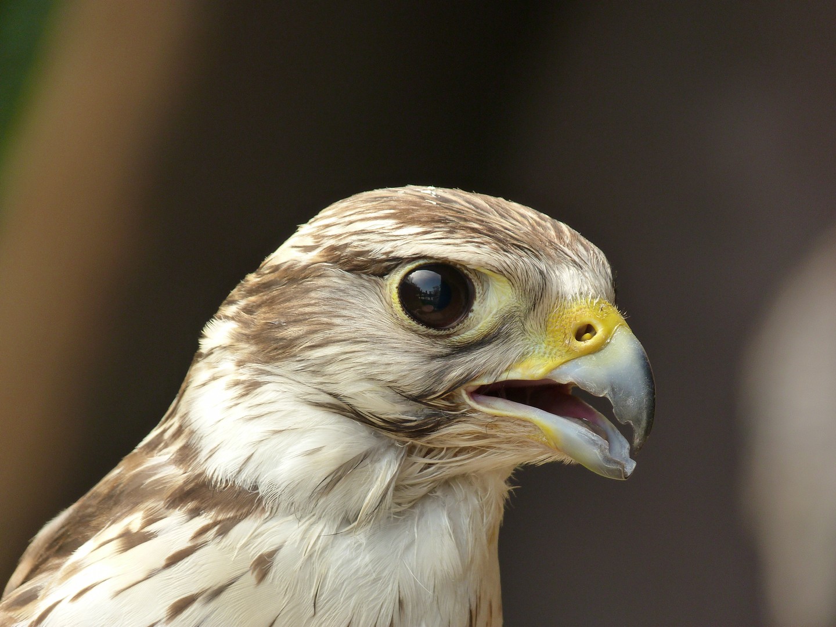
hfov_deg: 3.3
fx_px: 14490
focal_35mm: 600
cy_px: 314
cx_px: 418
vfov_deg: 2.5
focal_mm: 108
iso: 125
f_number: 5.2
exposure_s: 1/80
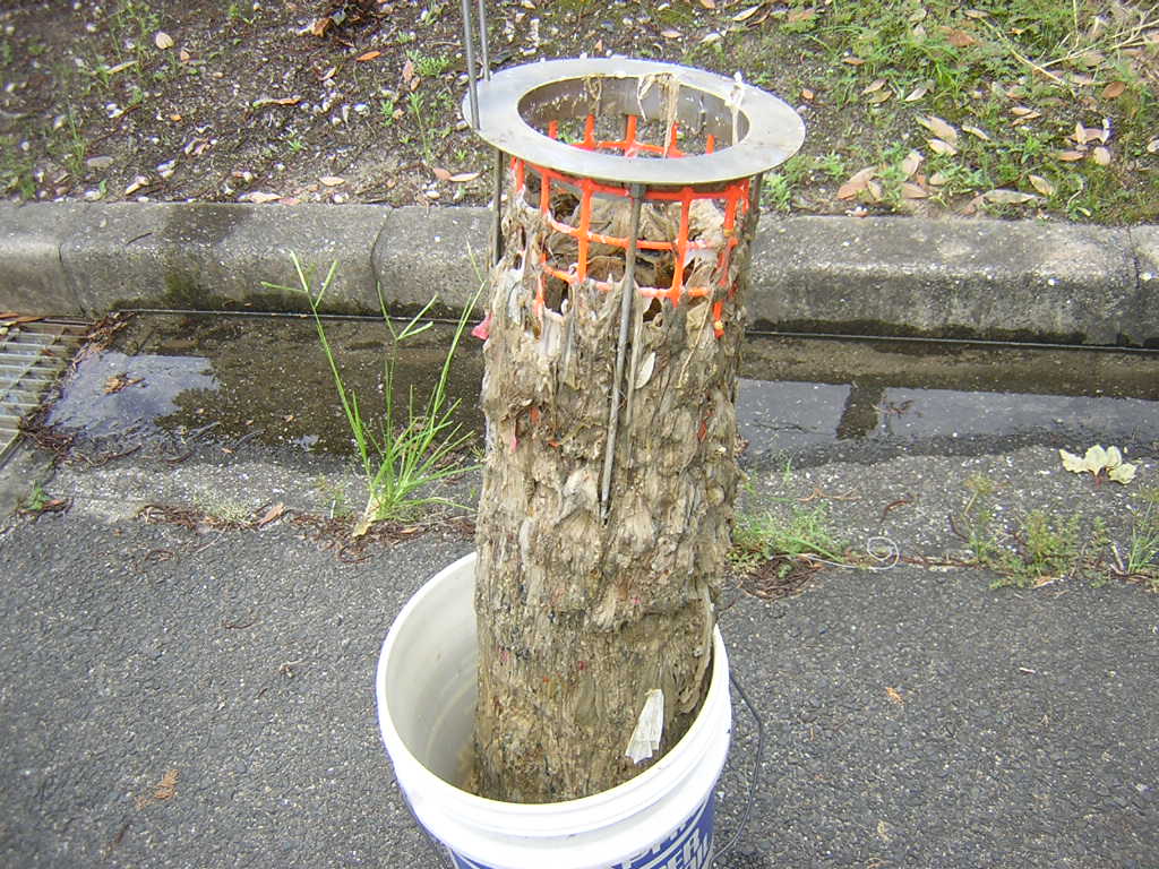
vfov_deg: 39.7
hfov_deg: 51.4
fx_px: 1205
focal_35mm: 36
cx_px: 580
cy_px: 434
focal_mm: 4.7
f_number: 2.6
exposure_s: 1/262
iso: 100
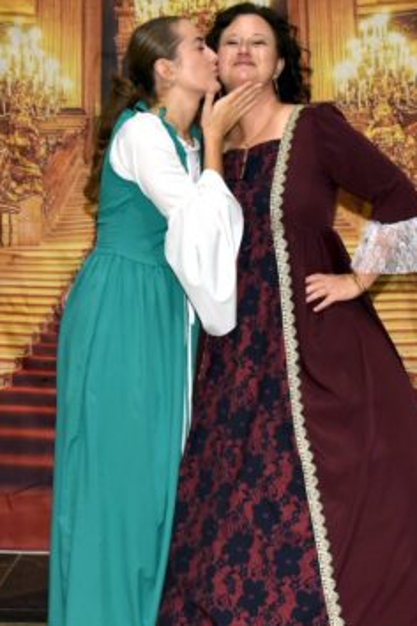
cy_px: 334
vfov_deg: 46.4
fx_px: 730
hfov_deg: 31.8
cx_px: 240
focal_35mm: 42
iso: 1600
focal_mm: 31
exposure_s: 1/60
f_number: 6.3
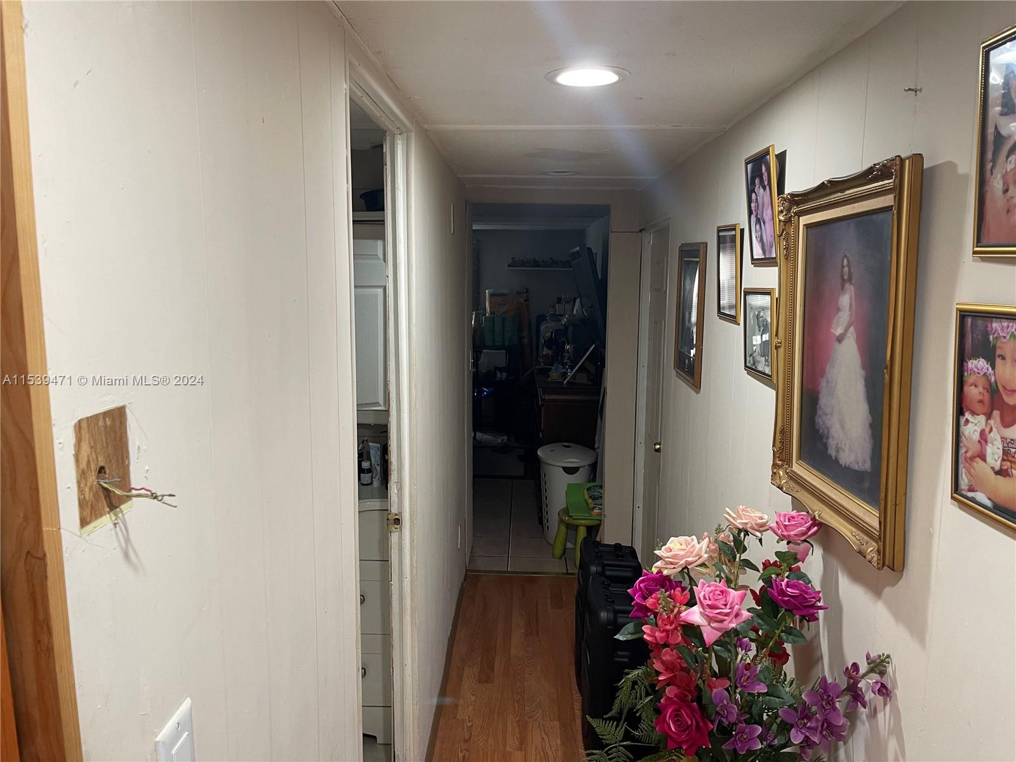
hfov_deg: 67.3
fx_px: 763
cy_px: 381
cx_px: 508
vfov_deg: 53.1
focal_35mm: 26
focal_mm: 5.1
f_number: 1.6
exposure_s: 1/60
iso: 125
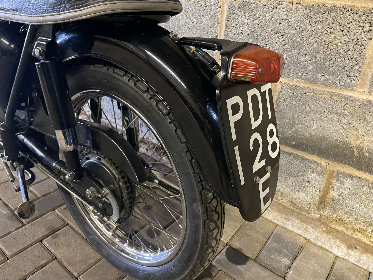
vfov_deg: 53.1
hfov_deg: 67.3
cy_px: 140
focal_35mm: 26
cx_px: 186
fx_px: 280
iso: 640
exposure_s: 1/25
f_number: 1.6
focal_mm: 4.2
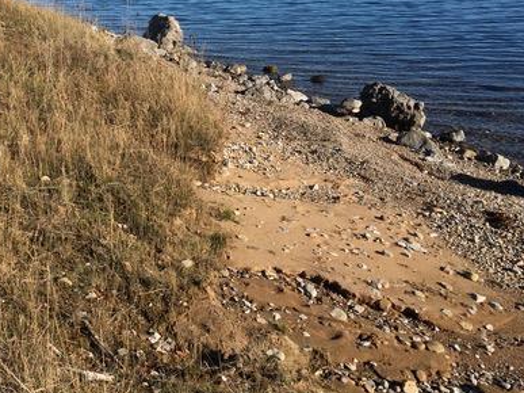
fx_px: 726
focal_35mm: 48
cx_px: 158
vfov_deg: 30.1
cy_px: 141
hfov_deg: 39.0
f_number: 2.2
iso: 25
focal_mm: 4.15
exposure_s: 1/1709
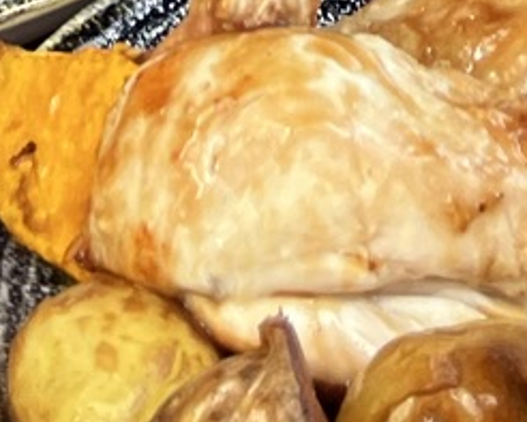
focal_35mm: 206
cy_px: -1292
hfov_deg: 9.4
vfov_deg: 6.2
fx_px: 3214
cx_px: 120
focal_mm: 5.1
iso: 64
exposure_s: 1/100
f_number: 1.6
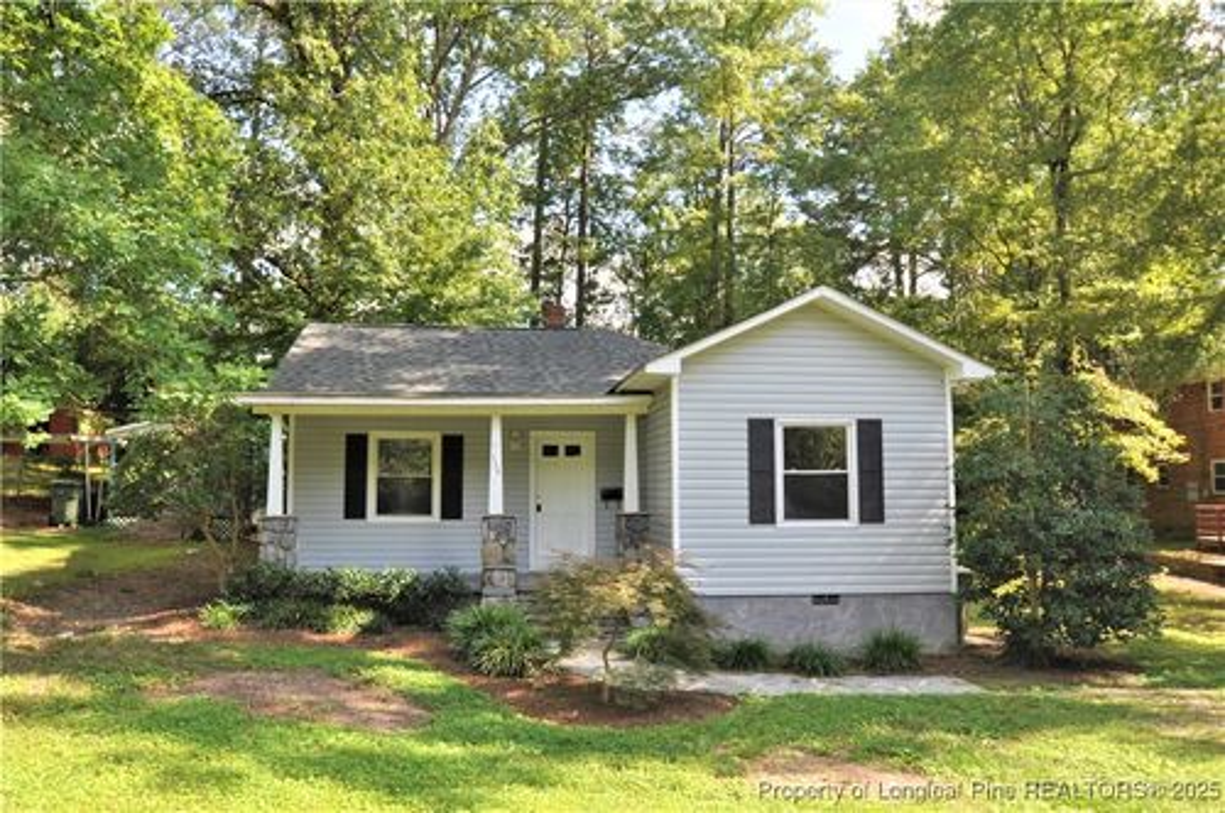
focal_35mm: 30
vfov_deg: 43.5
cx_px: 612
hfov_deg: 62.0
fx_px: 1019
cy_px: 406
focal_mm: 20
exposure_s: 1/200
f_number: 7.1
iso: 200
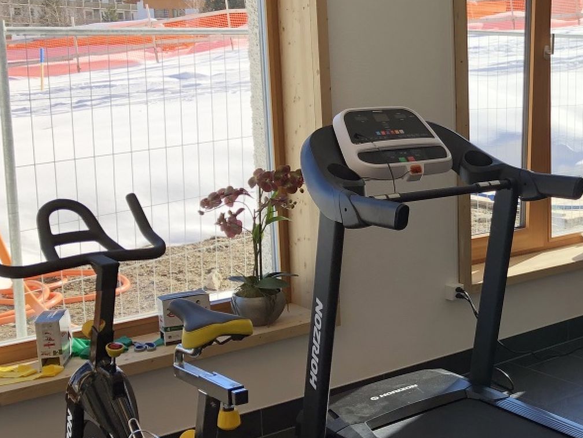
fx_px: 960
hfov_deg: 31.4
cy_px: 220
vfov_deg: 25.7
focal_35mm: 57
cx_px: 574
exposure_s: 1/552
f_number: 1.8
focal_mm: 3.99
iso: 20
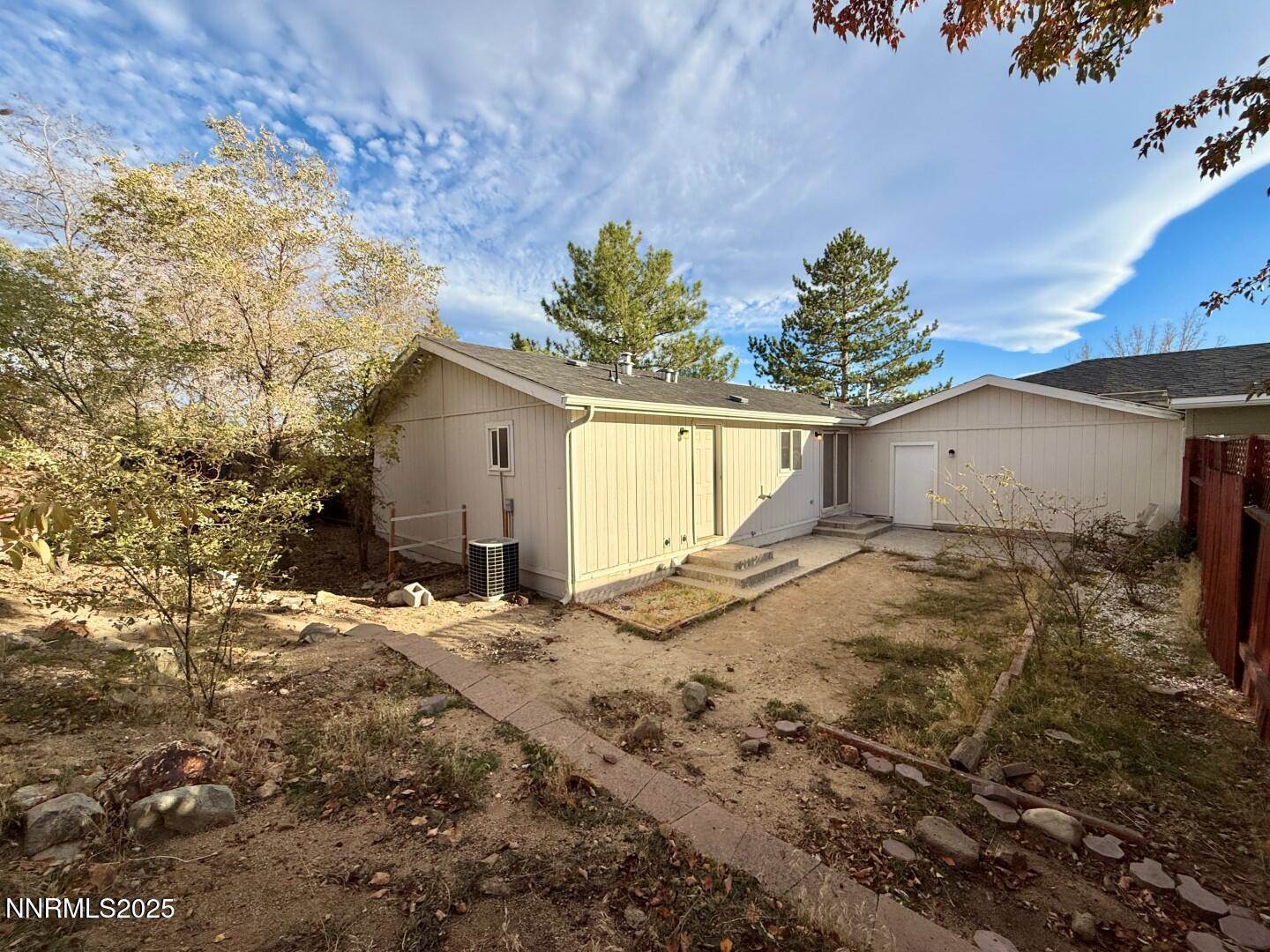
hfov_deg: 102.1
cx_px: 635
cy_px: 476
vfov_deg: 85.7
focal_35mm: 14
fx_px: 514
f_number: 2.2
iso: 32
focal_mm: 2.22
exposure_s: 1/1613
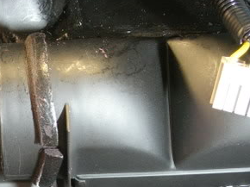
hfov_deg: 12.3
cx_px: 17
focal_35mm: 159
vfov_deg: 9.2
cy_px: 195
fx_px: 1147
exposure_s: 1/1.2
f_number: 3.7
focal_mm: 14.9
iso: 200
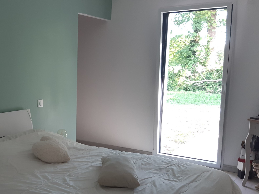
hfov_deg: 43.2
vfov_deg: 34.3
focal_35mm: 42
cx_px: 60
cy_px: 112
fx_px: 314
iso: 100
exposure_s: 1/50
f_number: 1.7
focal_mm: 3.92
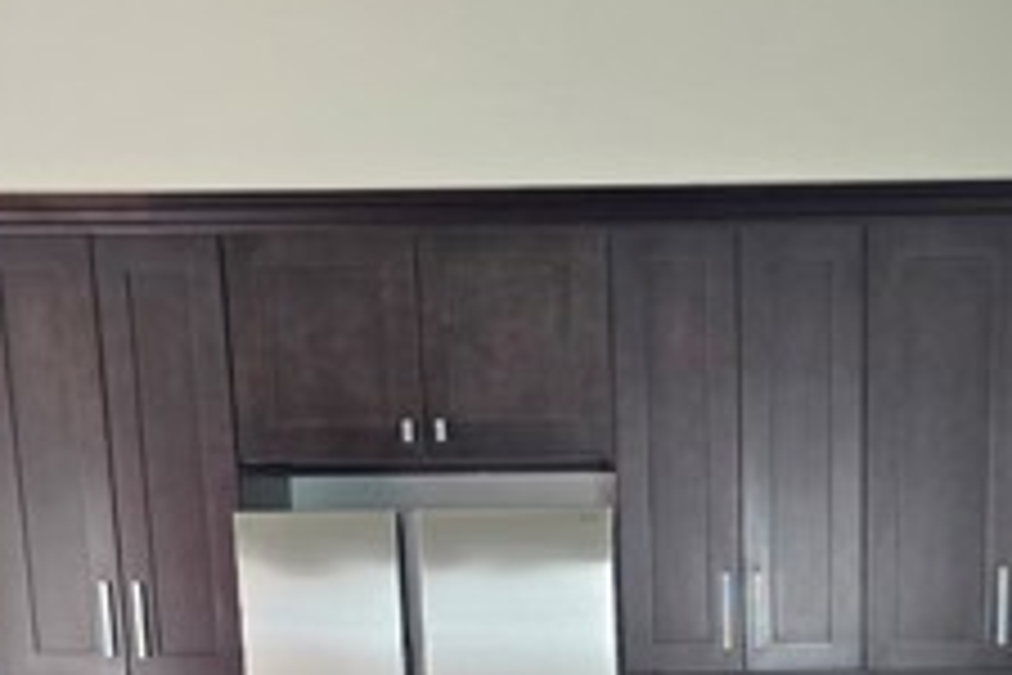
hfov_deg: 29.3
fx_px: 1911
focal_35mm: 68
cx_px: 724
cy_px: 1017
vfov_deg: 17.9
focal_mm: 6.3
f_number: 1.7
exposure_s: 1/180
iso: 160
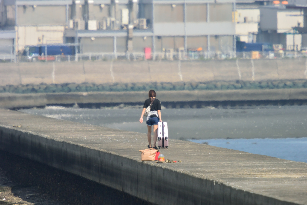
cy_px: 102
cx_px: 154
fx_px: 9667
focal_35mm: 1134
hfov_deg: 1.8
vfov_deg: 1.2
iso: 400
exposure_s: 1/1250
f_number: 5.6
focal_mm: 420
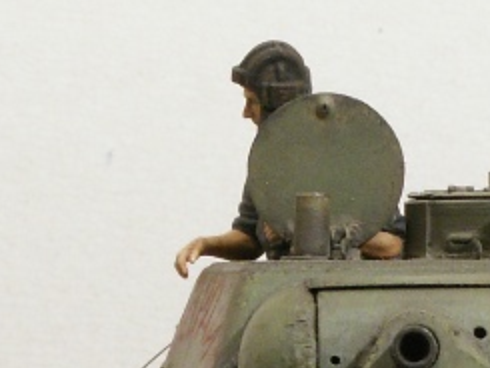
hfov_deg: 6.2
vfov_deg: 4.6
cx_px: 432
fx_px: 4504
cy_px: 568
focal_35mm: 318
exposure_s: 1.3
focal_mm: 12.69
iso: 100
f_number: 8
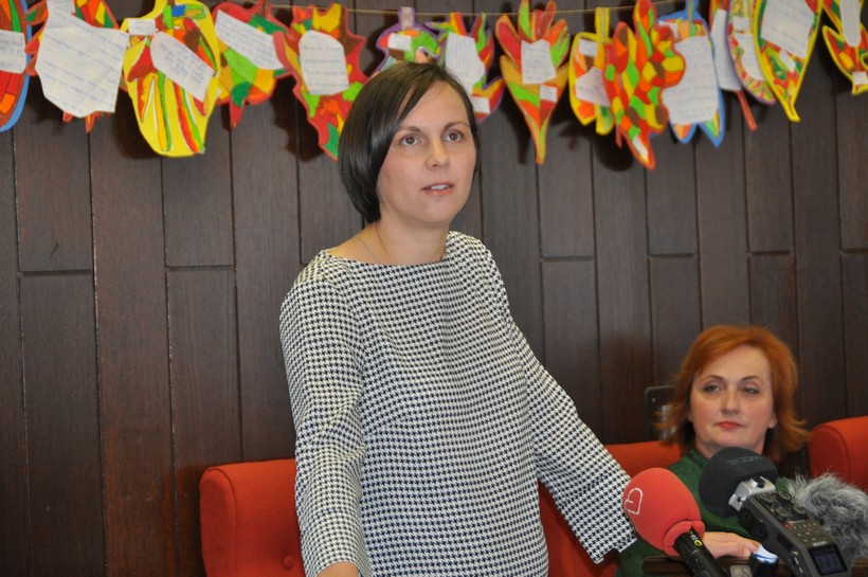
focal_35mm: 120
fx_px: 2890
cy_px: 288
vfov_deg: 11.4
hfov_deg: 17.1
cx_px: 434
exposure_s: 1/60
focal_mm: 80
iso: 800
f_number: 5
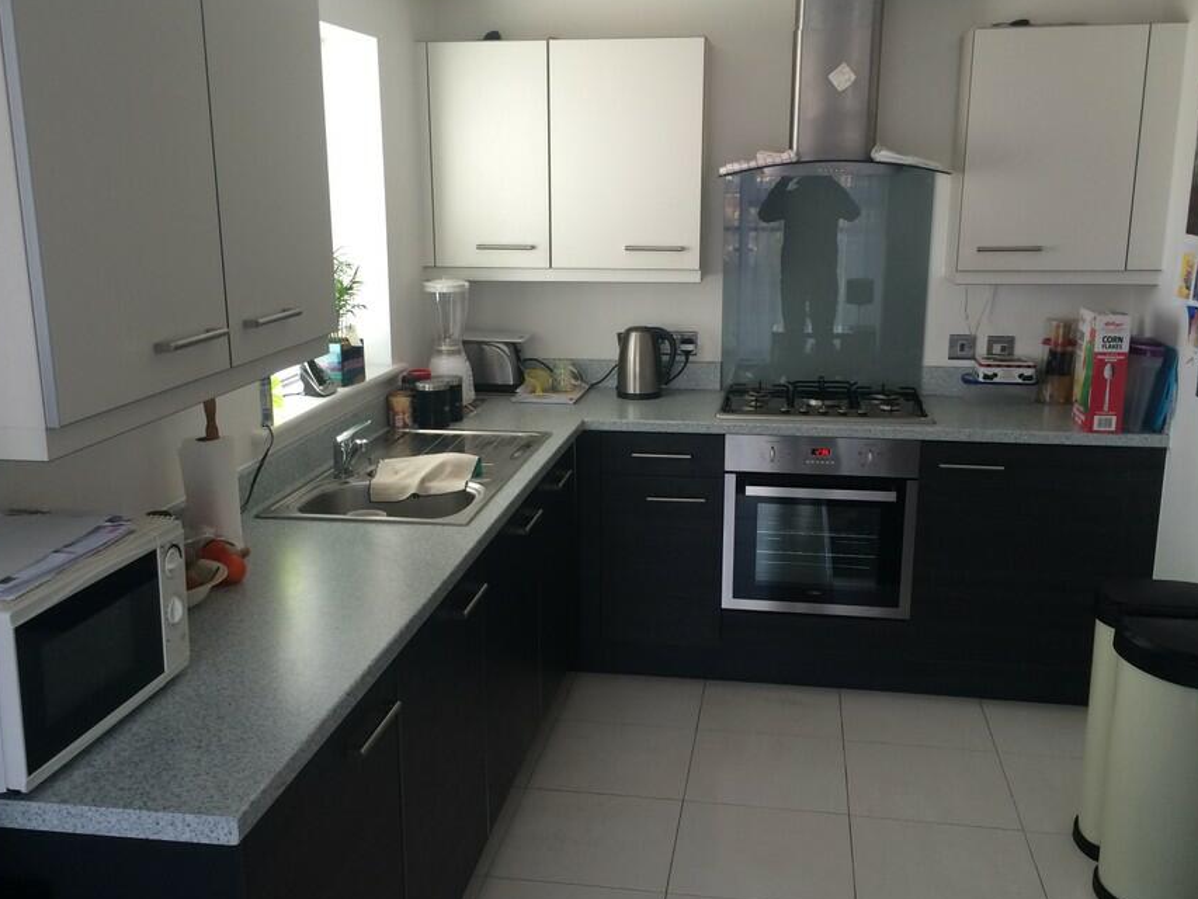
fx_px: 1246
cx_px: 588
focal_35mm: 36
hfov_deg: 51.3
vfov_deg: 39.6
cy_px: 480
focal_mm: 4.12
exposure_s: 1/40
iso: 40
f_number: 2.2
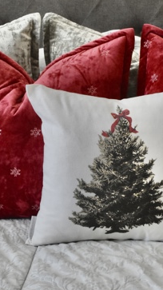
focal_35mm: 97
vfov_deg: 22.0
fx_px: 746
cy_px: 145
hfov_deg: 12.4
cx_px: 118
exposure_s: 1/60
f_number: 4.5
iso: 2000
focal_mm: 32
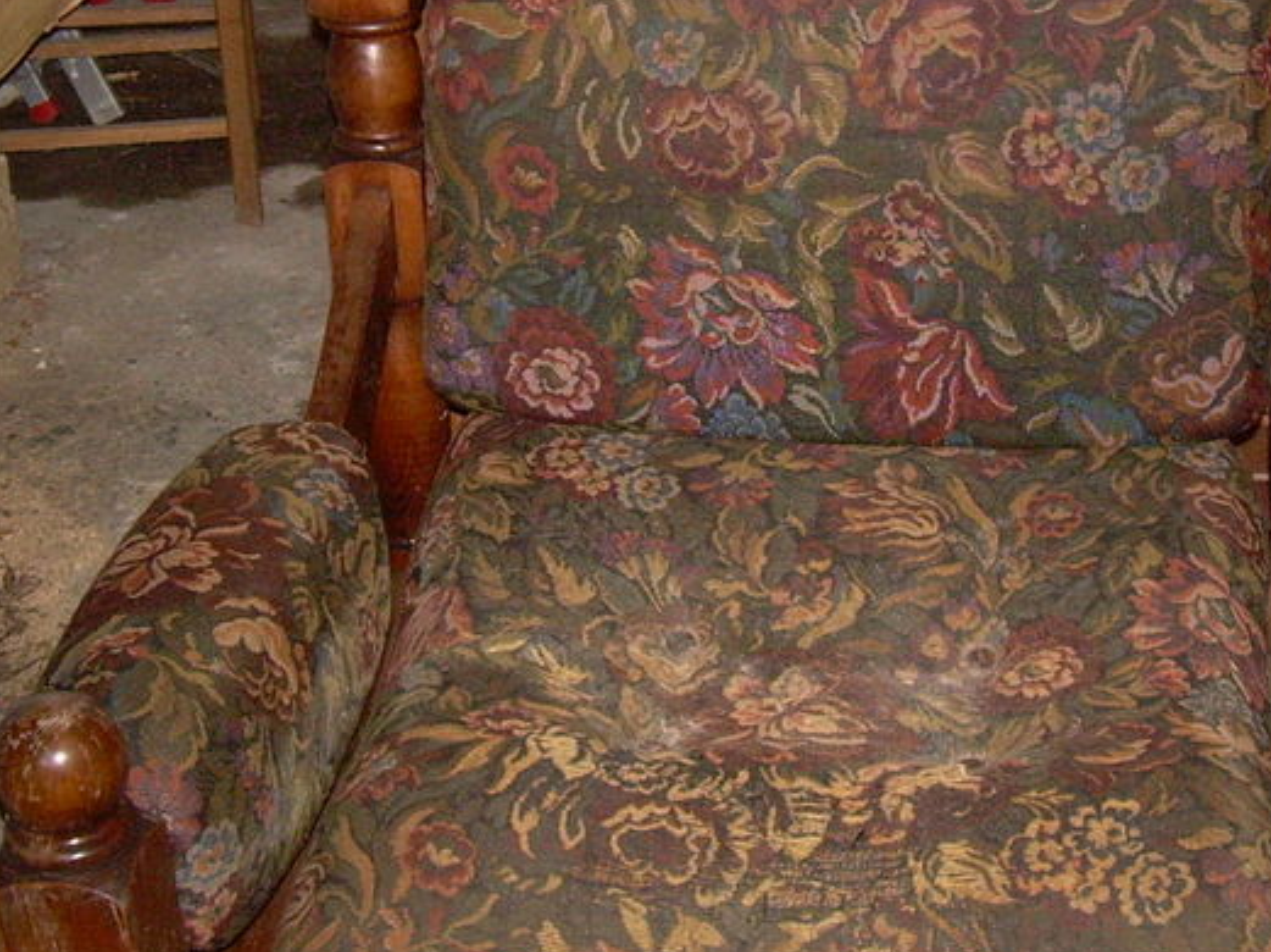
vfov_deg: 19.9
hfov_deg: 26.6
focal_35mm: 73
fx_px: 2678
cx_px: 771
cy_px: 183
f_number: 2.8
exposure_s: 1/60
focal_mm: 6.3
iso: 200
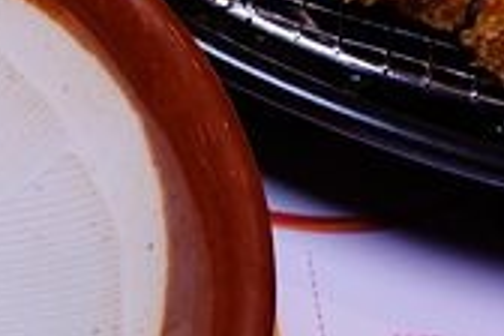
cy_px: 268
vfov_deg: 14.6
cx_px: -153
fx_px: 1302
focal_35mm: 93
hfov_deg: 20.1
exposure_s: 1/100
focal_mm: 8.8
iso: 125
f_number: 4
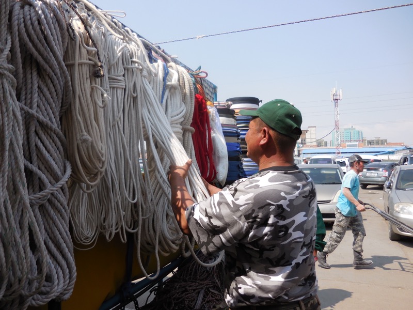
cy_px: 155
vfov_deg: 49.7
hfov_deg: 63.4
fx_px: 334
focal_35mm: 28
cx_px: 206
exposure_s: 1/1250
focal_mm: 5
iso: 125
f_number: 3.5
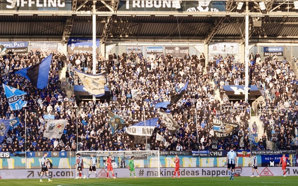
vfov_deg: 9.0
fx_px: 1186
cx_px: 115
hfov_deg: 14.3
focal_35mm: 146
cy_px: 115
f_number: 3.5
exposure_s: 1/160
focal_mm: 35.68
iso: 100
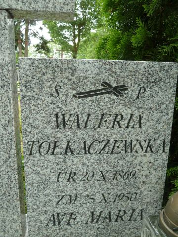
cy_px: 118
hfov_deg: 54.9
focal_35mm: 25
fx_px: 171
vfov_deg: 69.4
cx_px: 89
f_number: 3.3
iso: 80
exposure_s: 1/80
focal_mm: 4.1
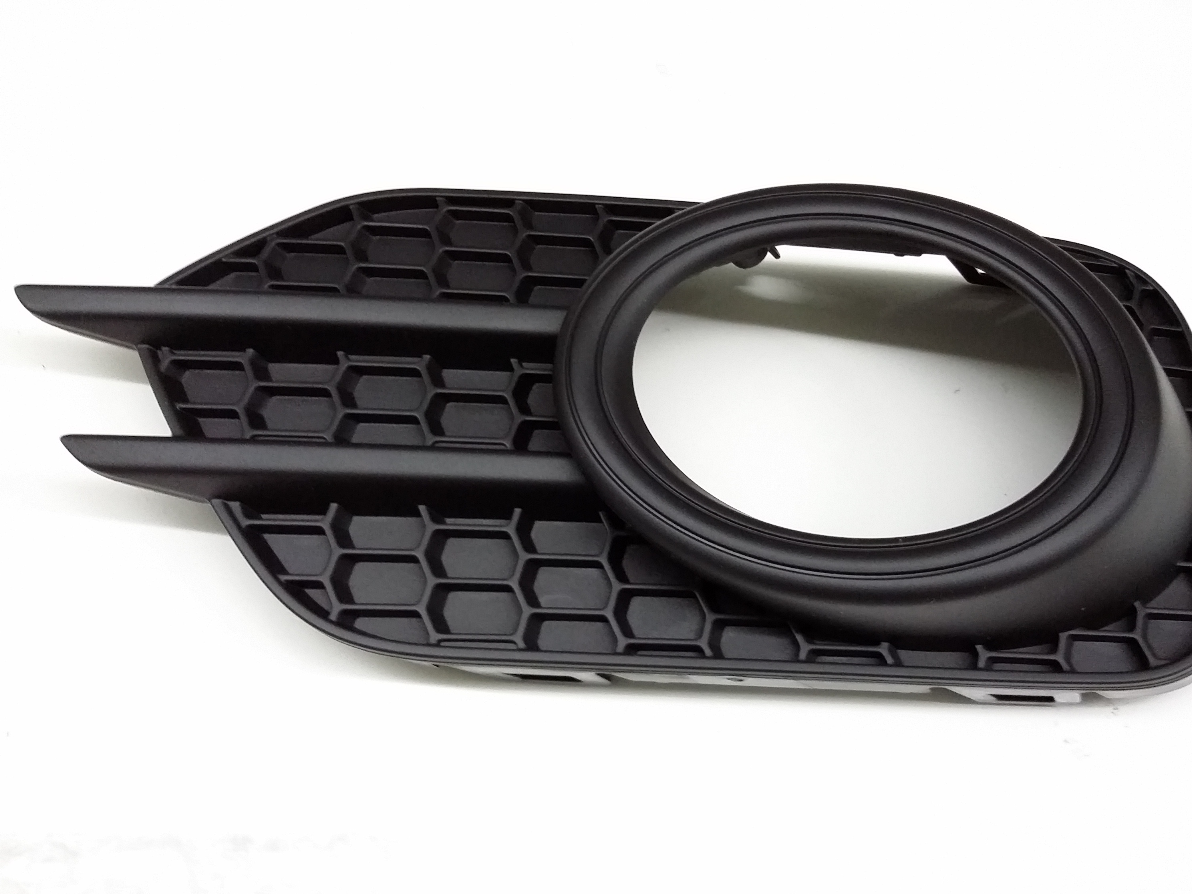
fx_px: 1205
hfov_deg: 52.6
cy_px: 481
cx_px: 643
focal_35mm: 35
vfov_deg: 40.7
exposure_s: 1/15
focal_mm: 3.4
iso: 200
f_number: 2.4
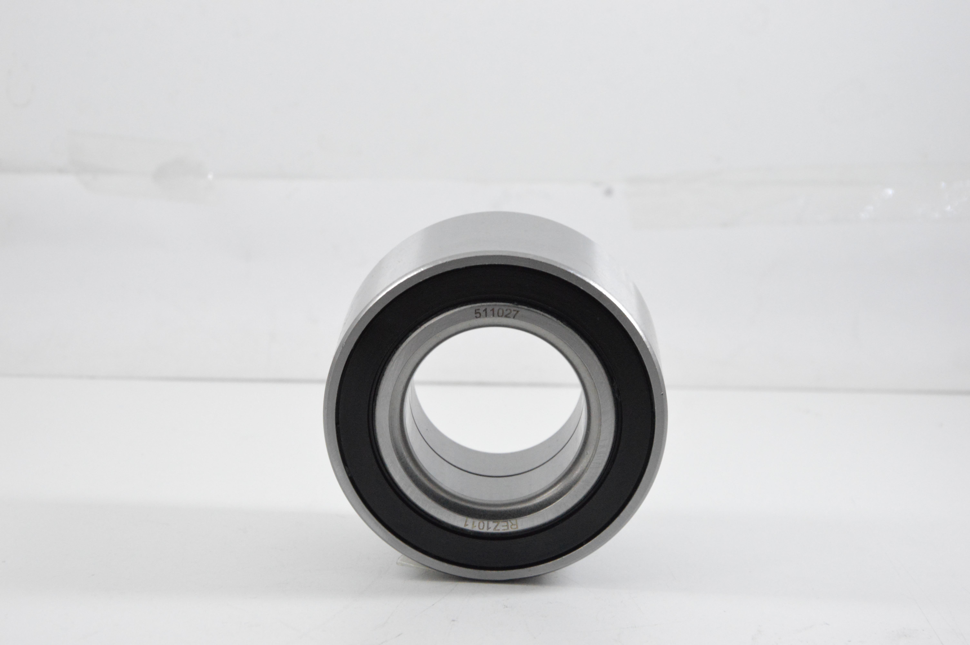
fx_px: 2665
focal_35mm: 99
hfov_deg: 20.6
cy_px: 322
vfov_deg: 13.8
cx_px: 485
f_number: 8
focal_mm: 66
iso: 3200
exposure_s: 1/100
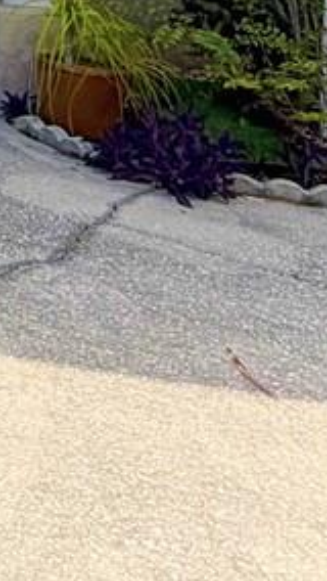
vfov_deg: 21.1
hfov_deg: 11.7
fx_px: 1324
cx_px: -433
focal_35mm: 86
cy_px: -280
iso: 32
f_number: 2.2
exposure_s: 1/985
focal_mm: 2.22
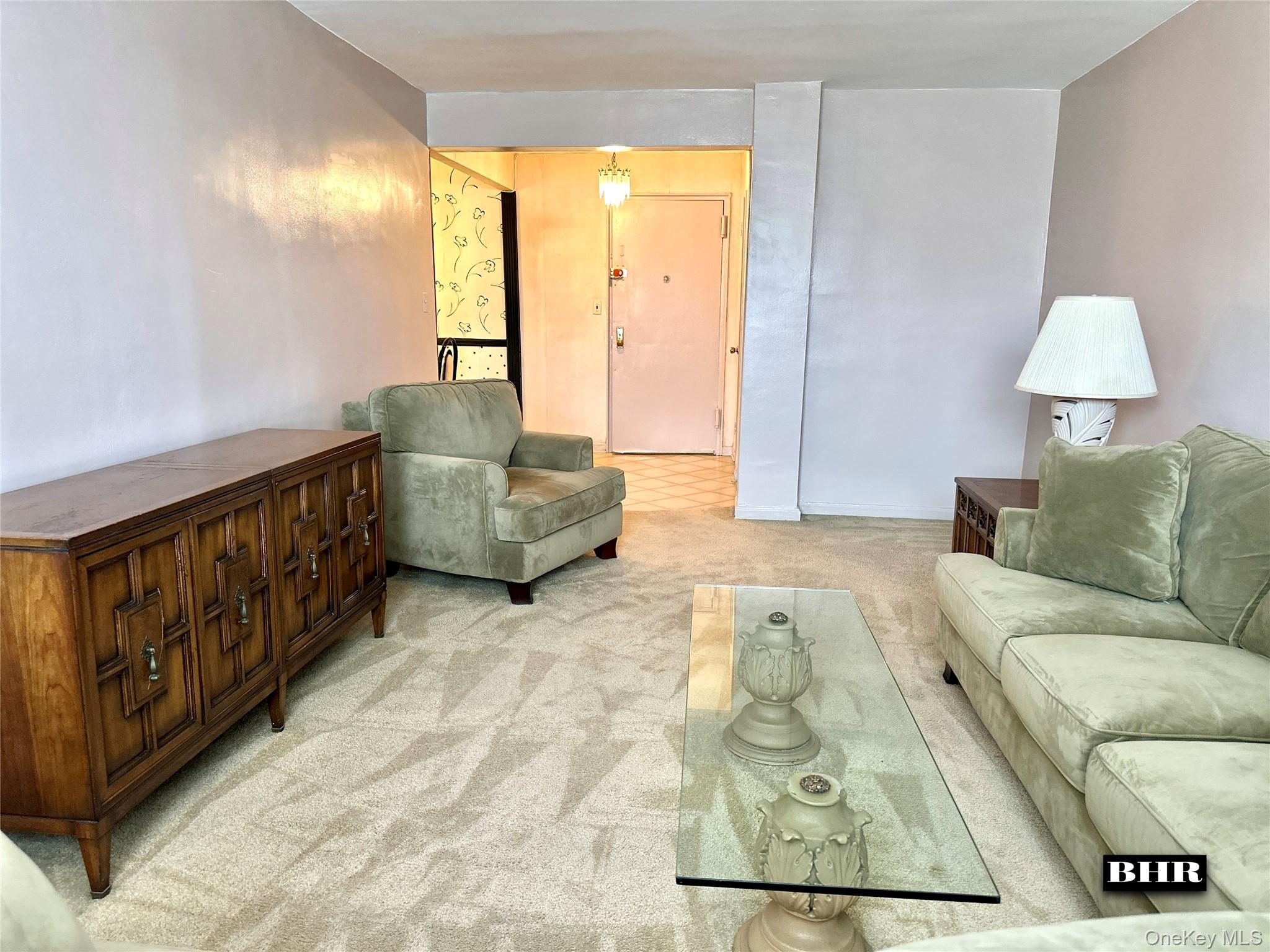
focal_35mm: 24
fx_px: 881
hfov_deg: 71.6
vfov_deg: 56.8
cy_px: 476
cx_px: 635
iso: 320
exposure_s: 1/60
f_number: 1.78
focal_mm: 6.86
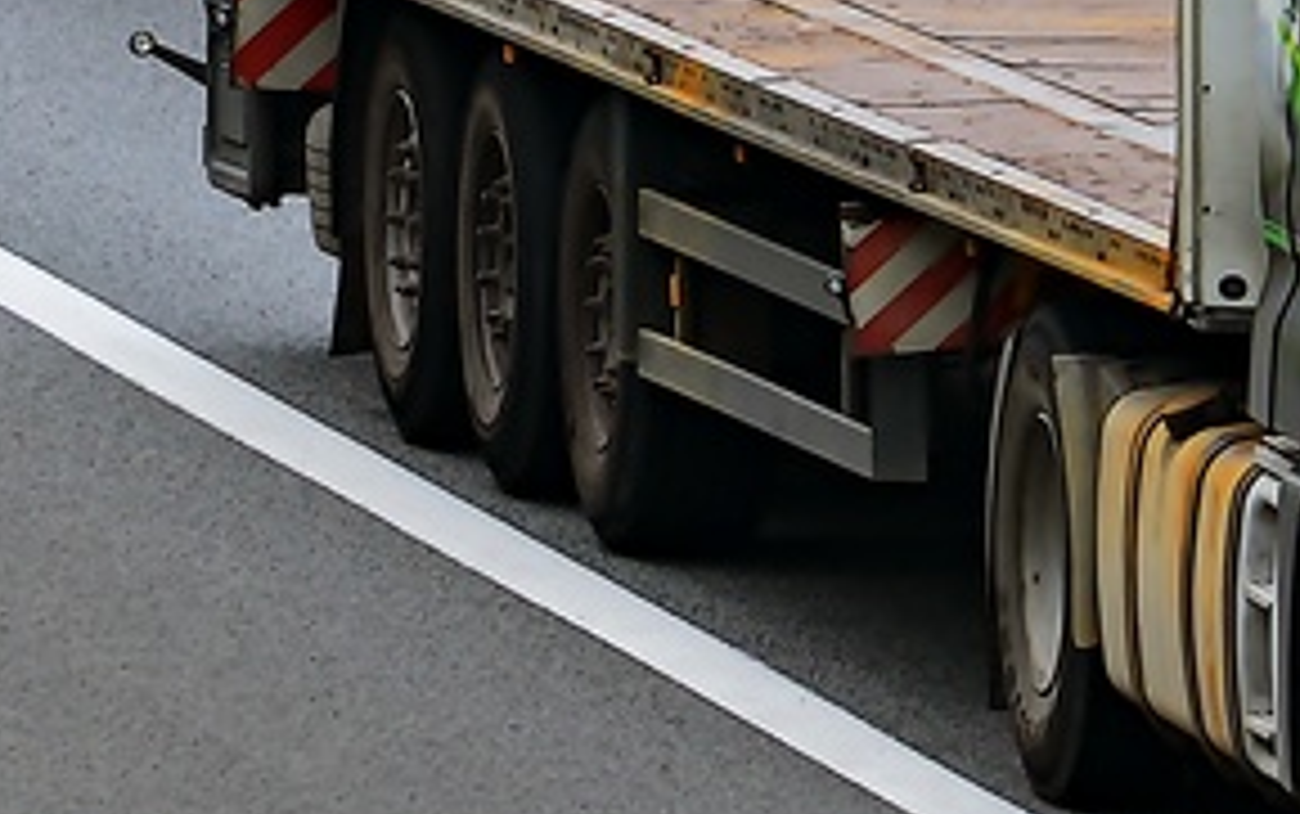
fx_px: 35946
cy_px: -13
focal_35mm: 1014
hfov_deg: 2.1
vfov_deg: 1.3
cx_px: 1466
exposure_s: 1/640
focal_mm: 240
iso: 400
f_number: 7.1
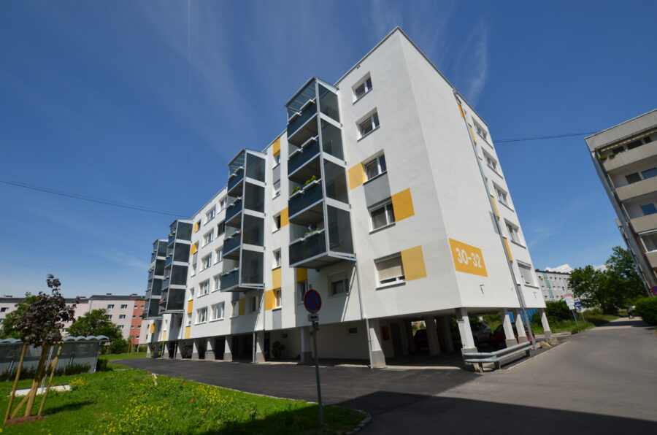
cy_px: 218
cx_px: 328
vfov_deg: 77.1
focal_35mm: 15
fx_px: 273
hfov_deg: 100.5
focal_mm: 10
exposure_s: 1/320
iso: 100
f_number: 9
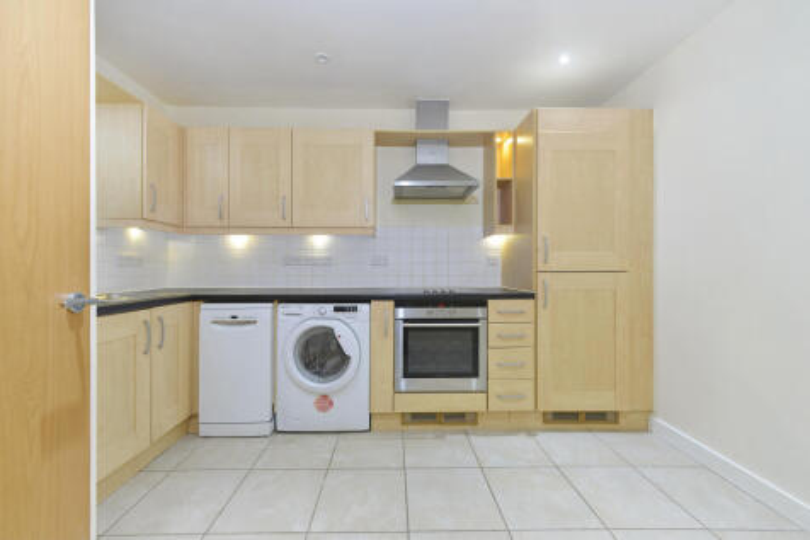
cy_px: 270
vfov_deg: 81.2
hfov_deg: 104.3
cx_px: 405
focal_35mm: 14
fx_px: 315
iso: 400
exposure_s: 1/15
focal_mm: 14
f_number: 7.1
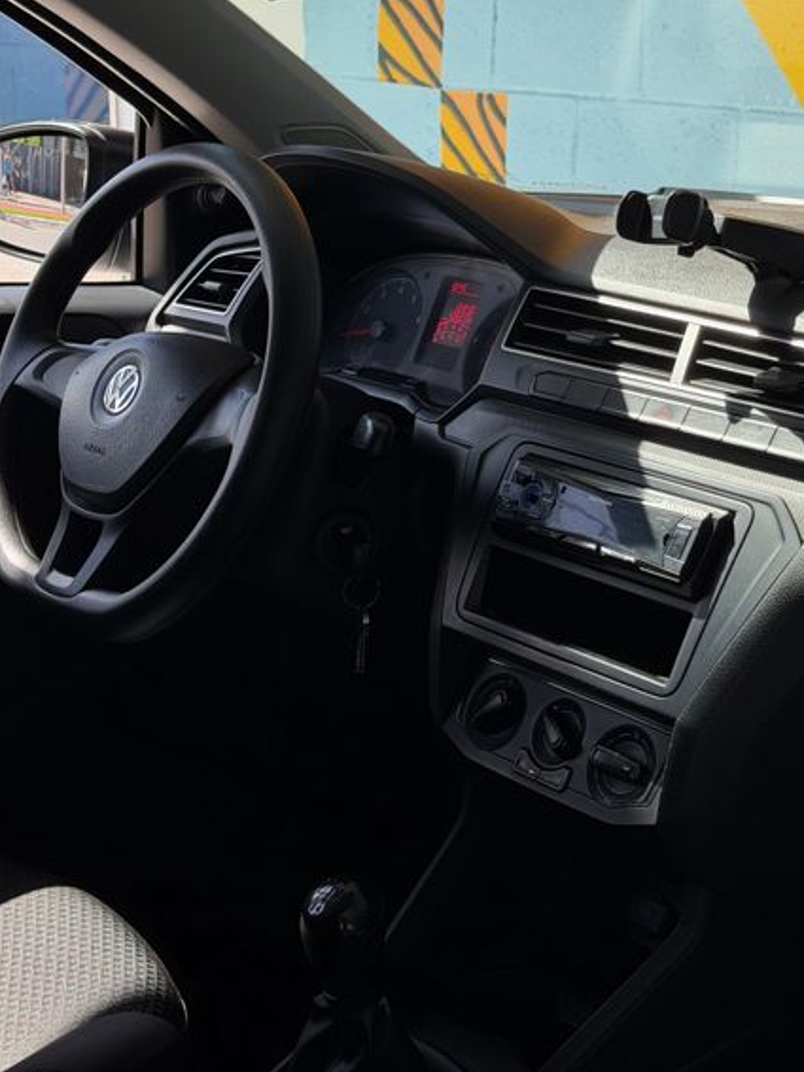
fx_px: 2014
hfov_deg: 22.5
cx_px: 496
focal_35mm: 65
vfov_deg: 29.8
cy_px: 541
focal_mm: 6.76
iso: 64
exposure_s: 1/865
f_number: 1.78
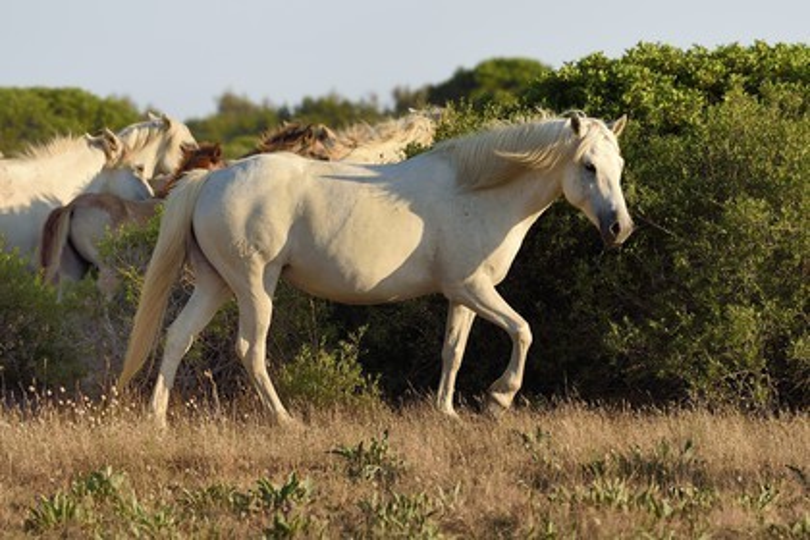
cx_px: 405
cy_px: 270
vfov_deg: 7.2
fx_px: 4275
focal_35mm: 190
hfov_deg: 10.8
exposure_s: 1/800
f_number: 6.3
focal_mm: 190
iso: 200
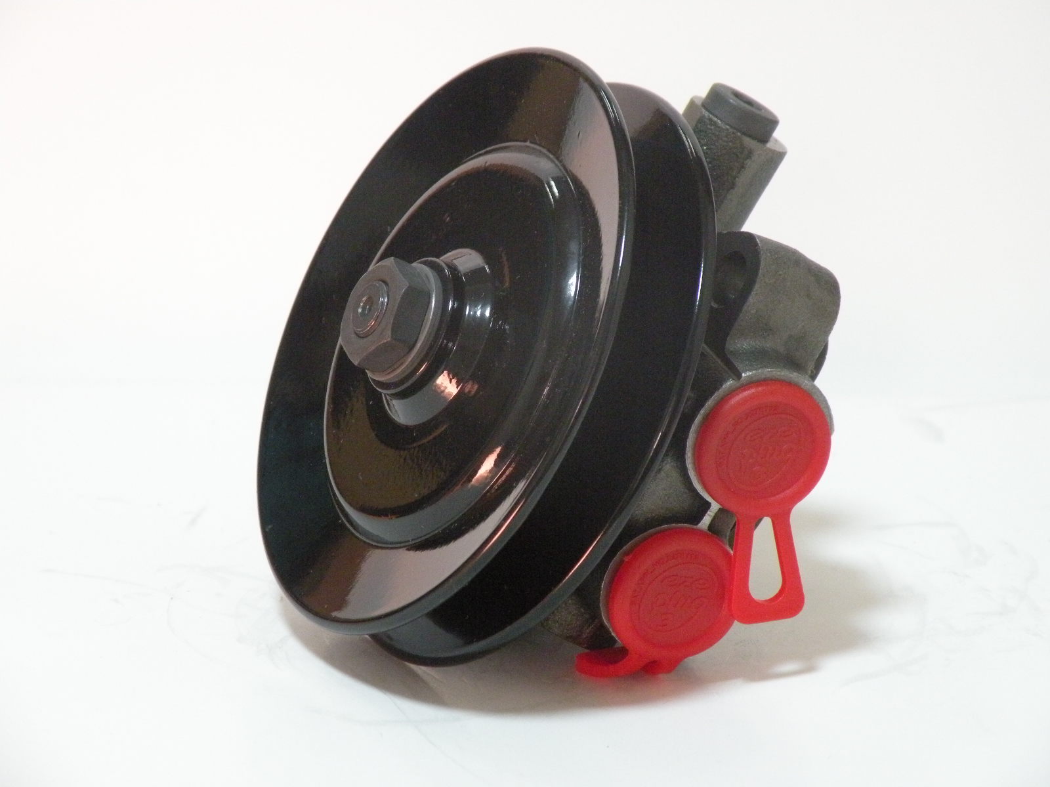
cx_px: 525
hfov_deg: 11.6
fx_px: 5157
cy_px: 394
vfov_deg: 8.7
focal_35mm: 170
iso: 400
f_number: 4.5
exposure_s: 1/8.9
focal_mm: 30.1
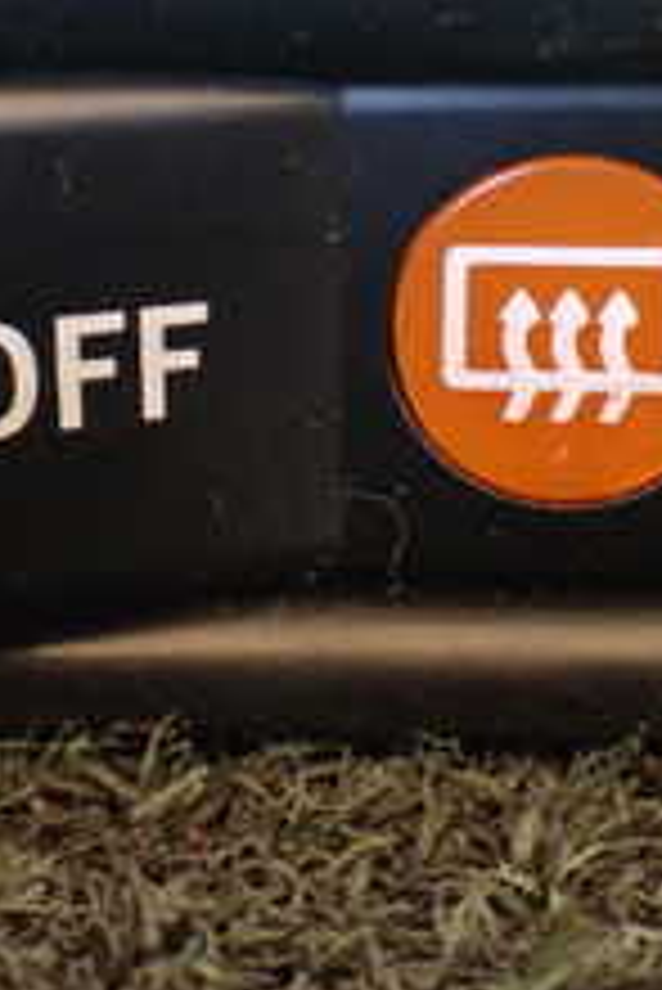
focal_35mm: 85
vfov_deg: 23.7
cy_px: 252
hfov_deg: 16.1
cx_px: 333
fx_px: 2341
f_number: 2.3
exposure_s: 1/30
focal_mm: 5.4
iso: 1000
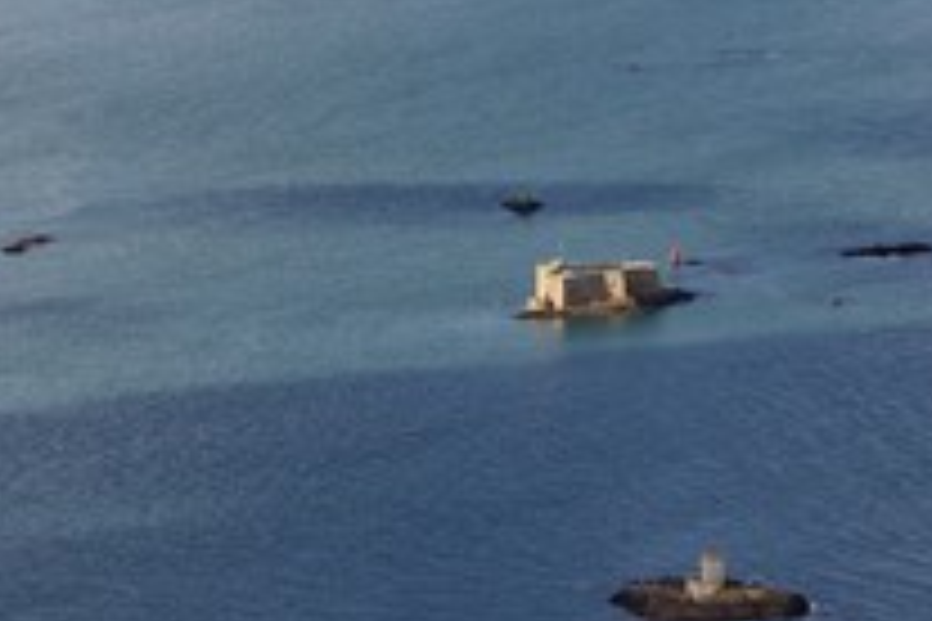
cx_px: 77
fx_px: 6291
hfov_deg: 8.4
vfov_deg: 5.6
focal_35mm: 243
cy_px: 45
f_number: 13
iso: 800
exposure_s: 1/1250
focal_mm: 120
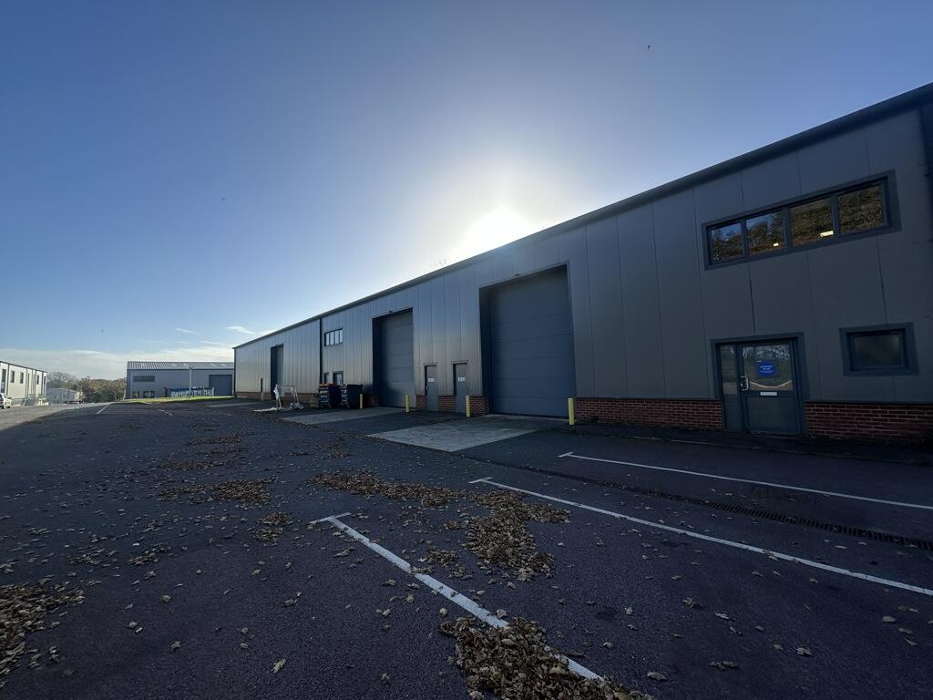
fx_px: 377
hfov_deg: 102.1
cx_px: 466
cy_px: 350
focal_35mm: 14
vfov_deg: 85.7
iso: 50
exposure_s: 1/1531
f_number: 2.2
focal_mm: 2.22
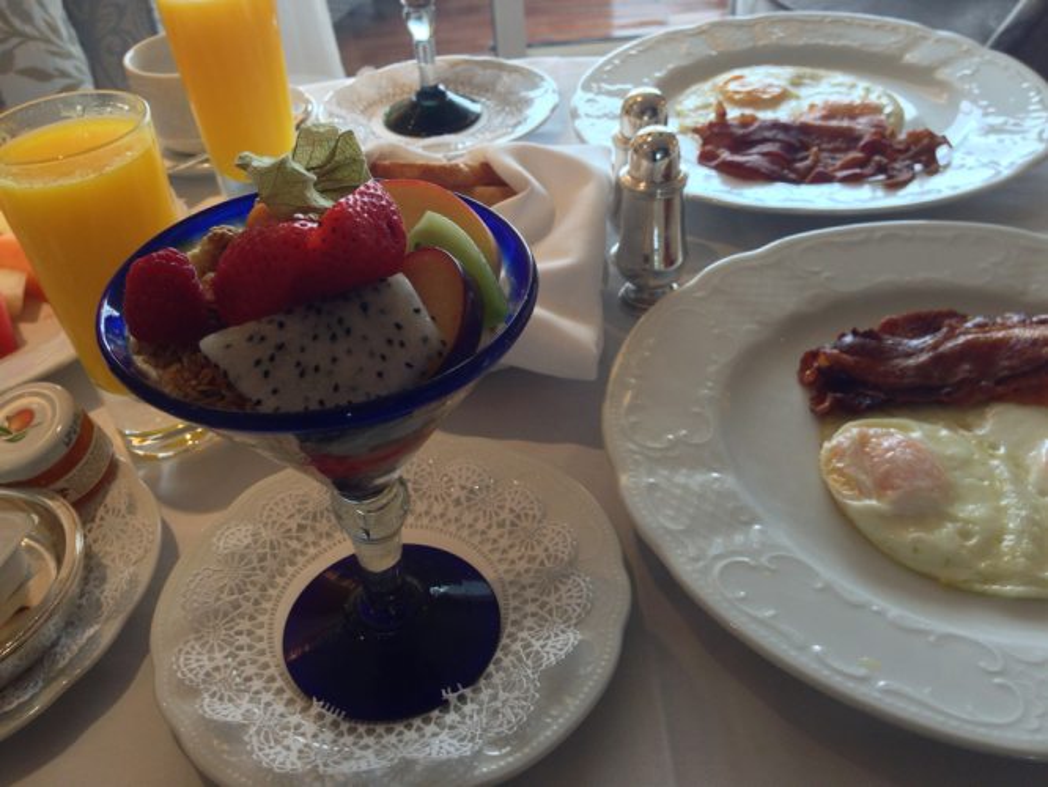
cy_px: 394
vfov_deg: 43.0
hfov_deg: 55.3
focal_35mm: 33
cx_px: 524
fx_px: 999
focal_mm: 4.12
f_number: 2.4
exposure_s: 1/60
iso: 64
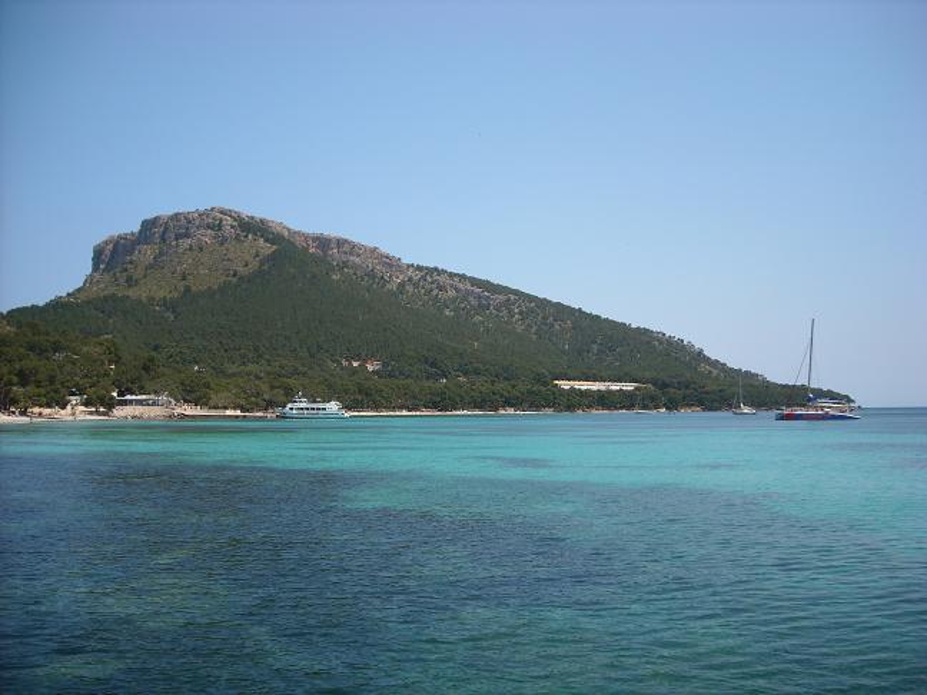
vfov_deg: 40.7
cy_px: 348
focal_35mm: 35
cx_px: 464
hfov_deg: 52.6
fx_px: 937
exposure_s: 1/309
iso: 64
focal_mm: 5.7
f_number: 5.6
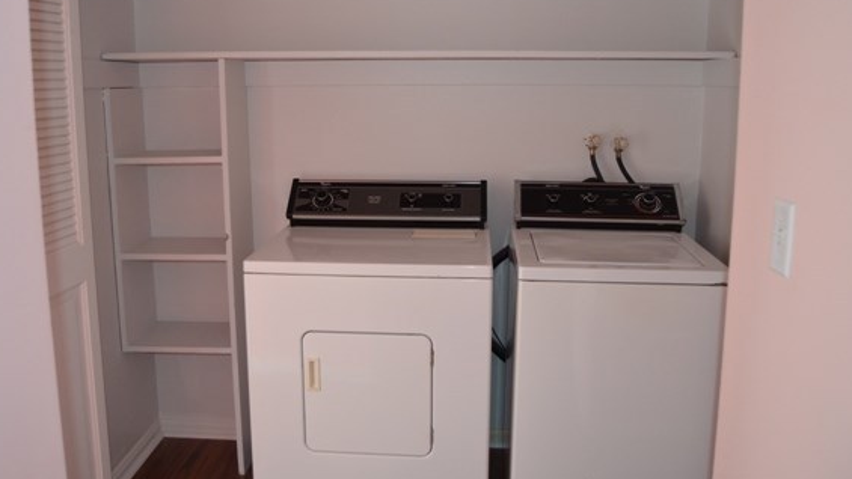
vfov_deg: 36.6
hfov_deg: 60.9
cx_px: 389
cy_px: 200
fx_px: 723
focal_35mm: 32
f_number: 3.5
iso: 1000
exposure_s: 1/60
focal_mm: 18
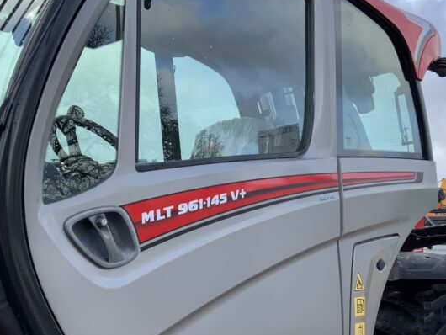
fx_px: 722
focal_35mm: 56
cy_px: 206
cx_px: 222
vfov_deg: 26.1
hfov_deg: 34.3
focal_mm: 3
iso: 16
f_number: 1.8
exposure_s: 1/446
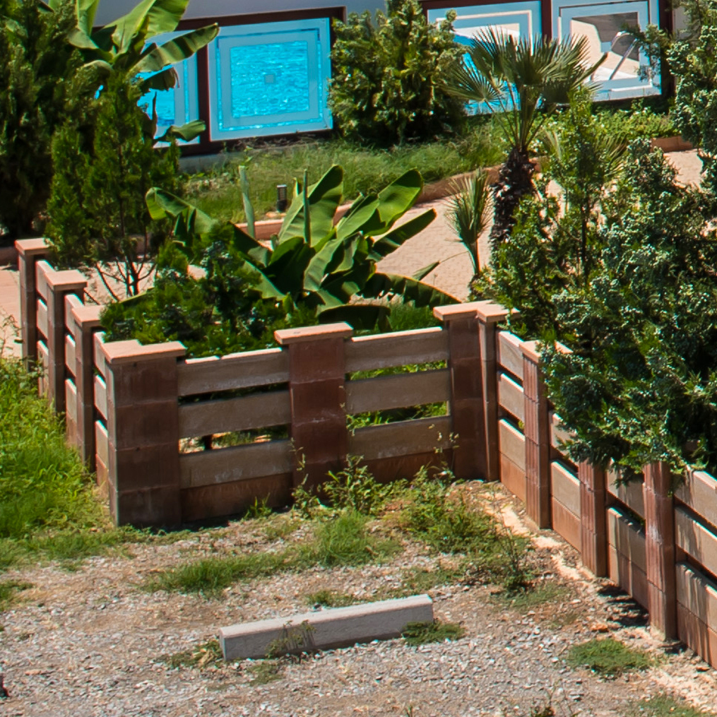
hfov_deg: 11.4
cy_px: -345
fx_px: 3070
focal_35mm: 131
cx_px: 1613
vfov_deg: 12.7
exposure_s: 1/320
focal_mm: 26
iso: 100
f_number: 8
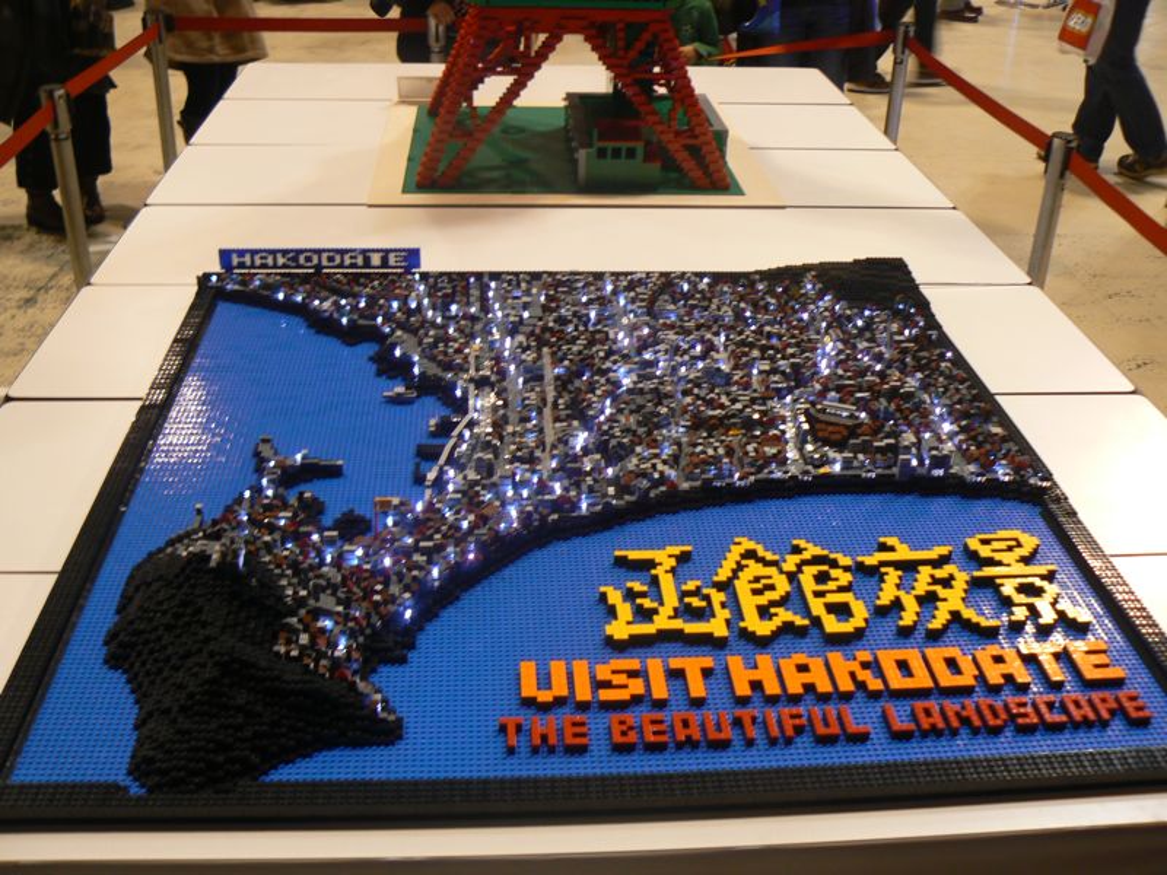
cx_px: 584
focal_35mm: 36
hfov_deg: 51.4
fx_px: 1214
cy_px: 438
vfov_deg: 39.7
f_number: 2.8
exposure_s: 1/30
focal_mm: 6
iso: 80
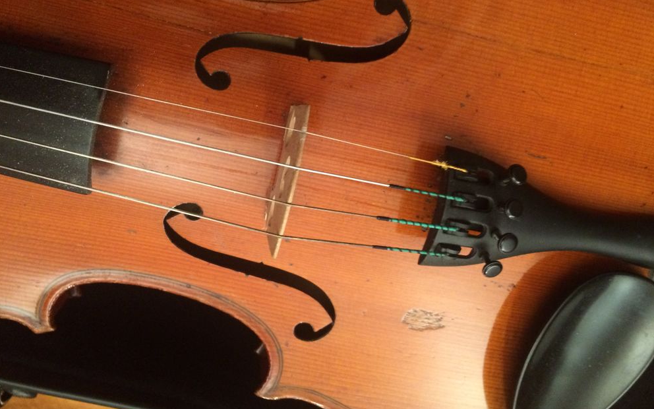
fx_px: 553
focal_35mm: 31
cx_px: 326
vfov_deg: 40.5
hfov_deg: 61.2
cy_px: 173
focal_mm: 4.15
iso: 320
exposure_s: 1/17
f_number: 2.2
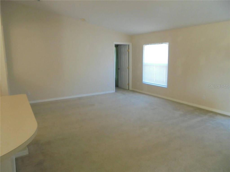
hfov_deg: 67.3
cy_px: 86
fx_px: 173
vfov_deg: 53.1
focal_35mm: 26
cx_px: 115
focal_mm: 4.6
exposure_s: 1/30
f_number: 3.5
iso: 250
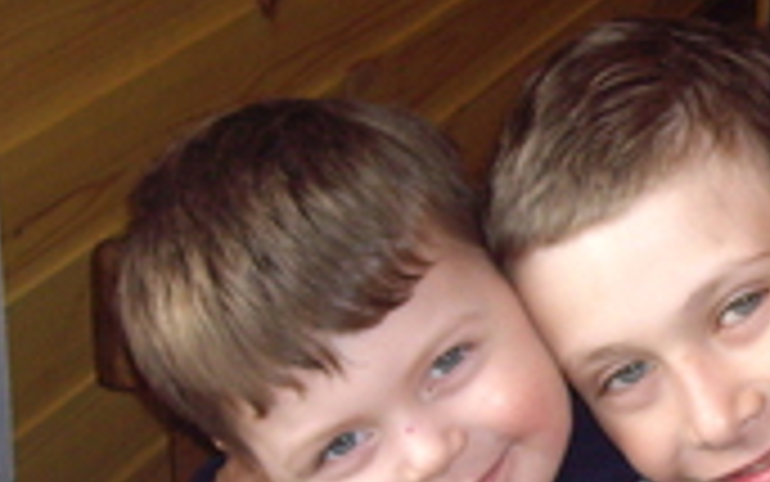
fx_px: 2750
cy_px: 374
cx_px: 806
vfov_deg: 10.0
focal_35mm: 131
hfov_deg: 15.6
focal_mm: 7.6
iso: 200
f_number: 3
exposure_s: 1/50
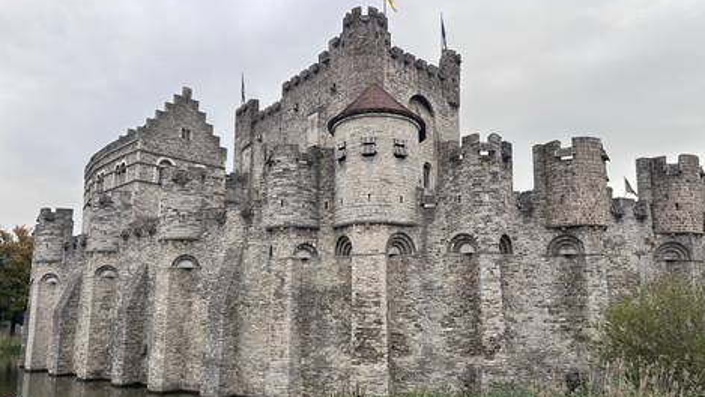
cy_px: 230
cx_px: 359
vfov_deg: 40.1
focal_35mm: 29
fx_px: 542
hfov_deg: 66.1
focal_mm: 5.7
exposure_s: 1/561
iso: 50
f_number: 1.5
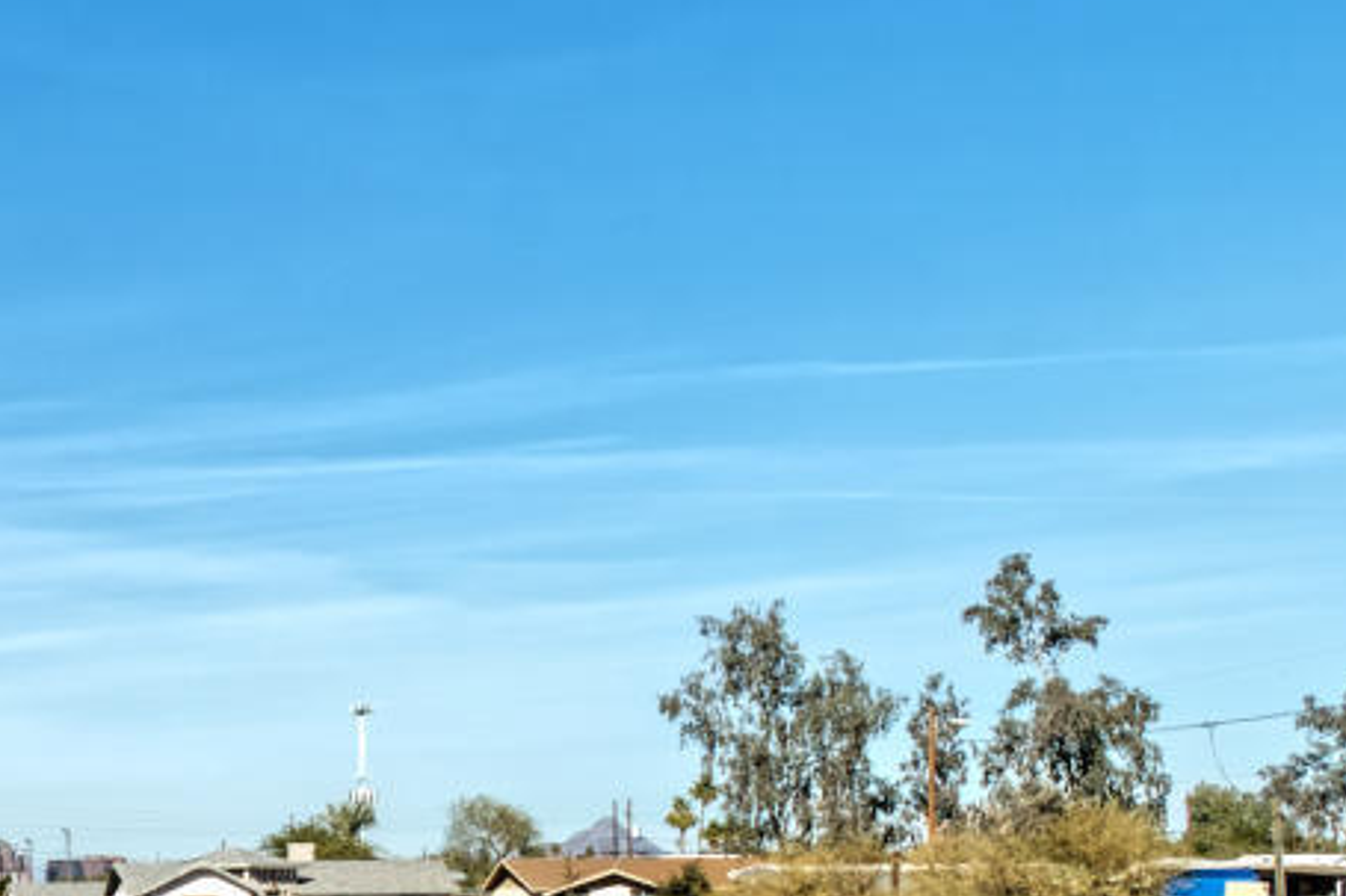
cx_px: -223
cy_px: 899
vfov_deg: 16.5
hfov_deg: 23.2
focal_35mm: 81
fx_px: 3027
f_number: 8
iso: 100
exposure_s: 1/250
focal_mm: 16
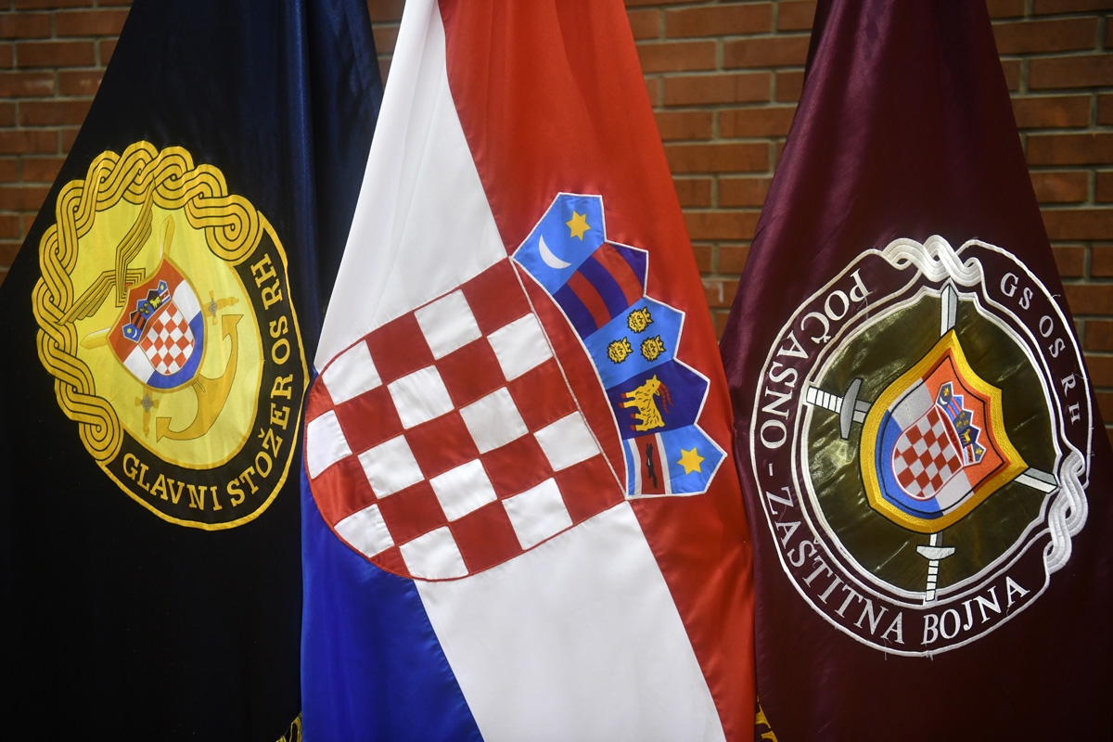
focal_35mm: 42
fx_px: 1298
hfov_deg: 46.4
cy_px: 371
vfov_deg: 31.9
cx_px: 556
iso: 1600
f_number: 3.2
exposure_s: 1/160
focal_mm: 42
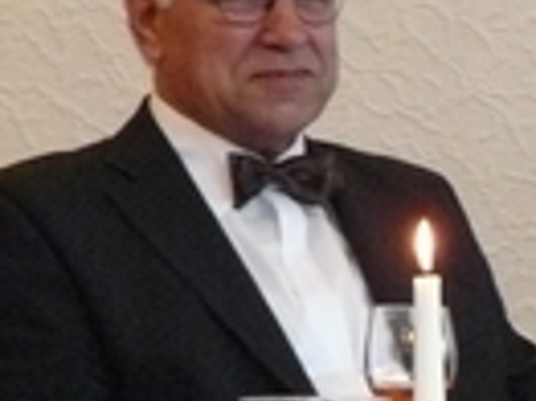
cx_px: 1031
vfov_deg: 3.7
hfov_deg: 4.9
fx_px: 6173
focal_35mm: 399
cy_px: 454
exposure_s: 1/30
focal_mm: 14.5
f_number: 3.2
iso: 400
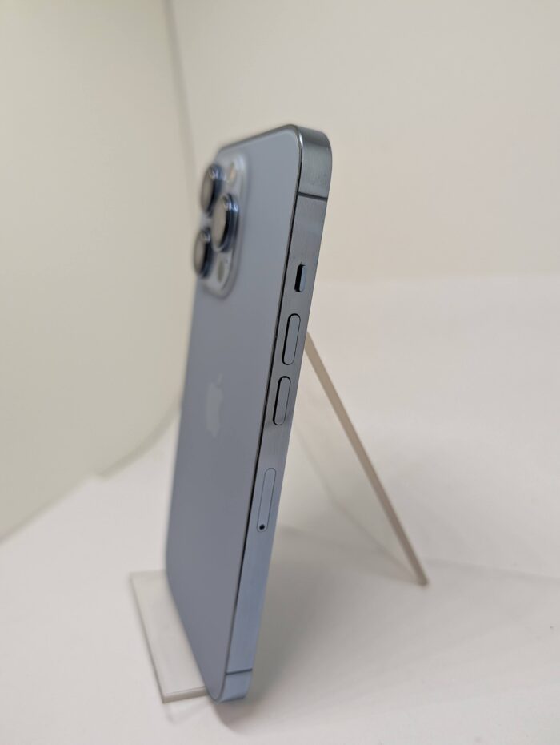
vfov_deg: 71.5
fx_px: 516
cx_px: 280
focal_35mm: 24
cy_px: 372
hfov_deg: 56.9
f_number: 1.68
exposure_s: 1/42.2
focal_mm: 6.9
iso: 28
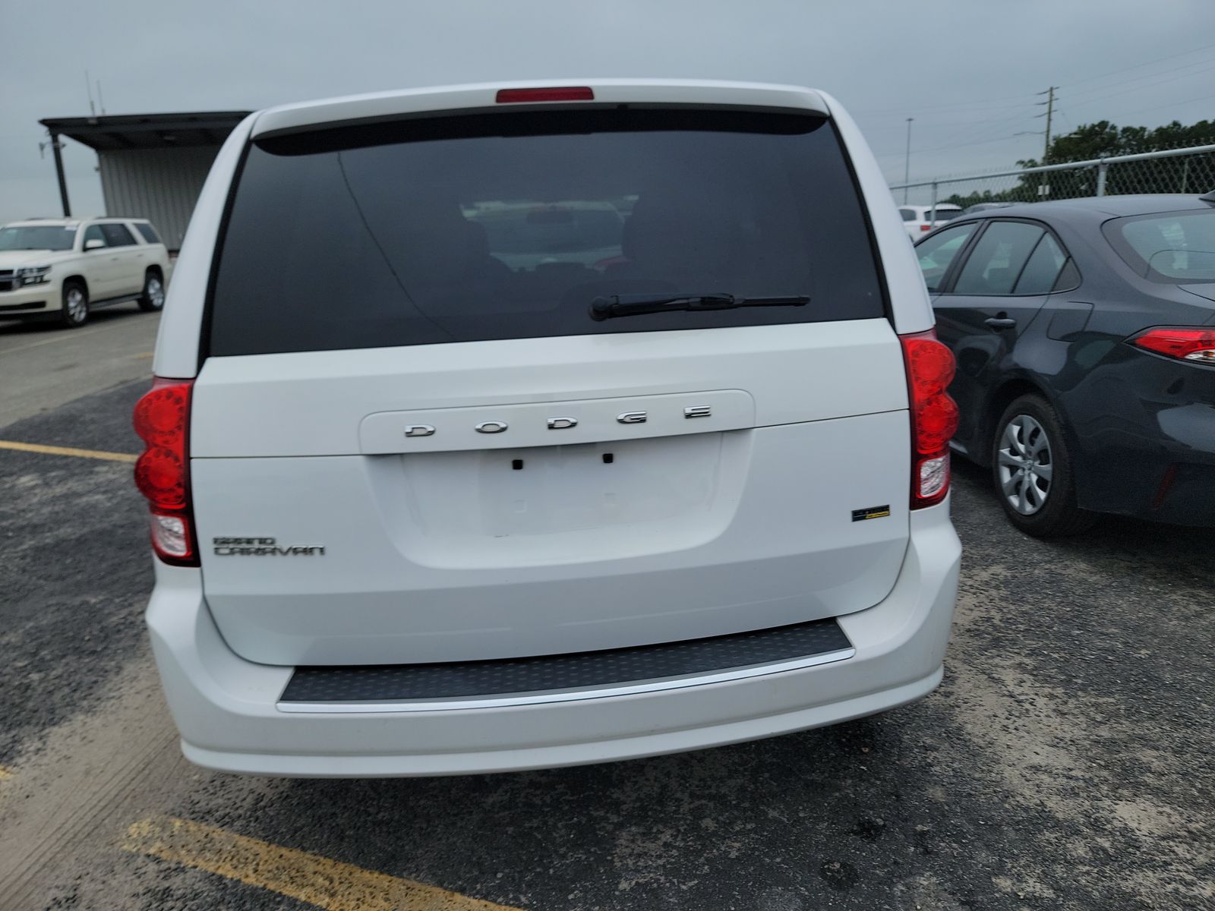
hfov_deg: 71.6
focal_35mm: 24
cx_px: 608
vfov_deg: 56.8
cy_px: 456
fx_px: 842
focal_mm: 6.7
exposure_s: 1/442
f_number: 1.8
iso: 50
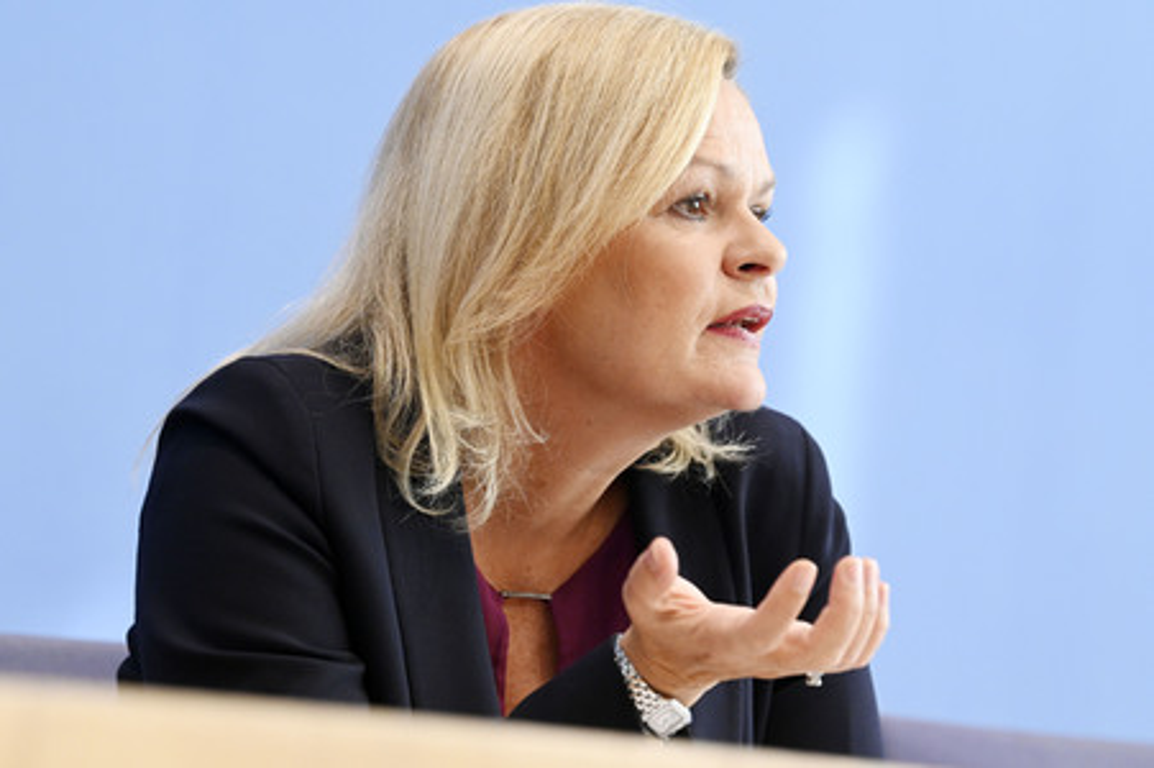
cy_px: 384
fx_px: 4805
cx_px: 577
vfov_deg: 9.1
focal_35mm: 150
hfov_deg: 13.7
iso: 3200
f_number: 5.6
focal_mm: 150
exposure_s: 1/640
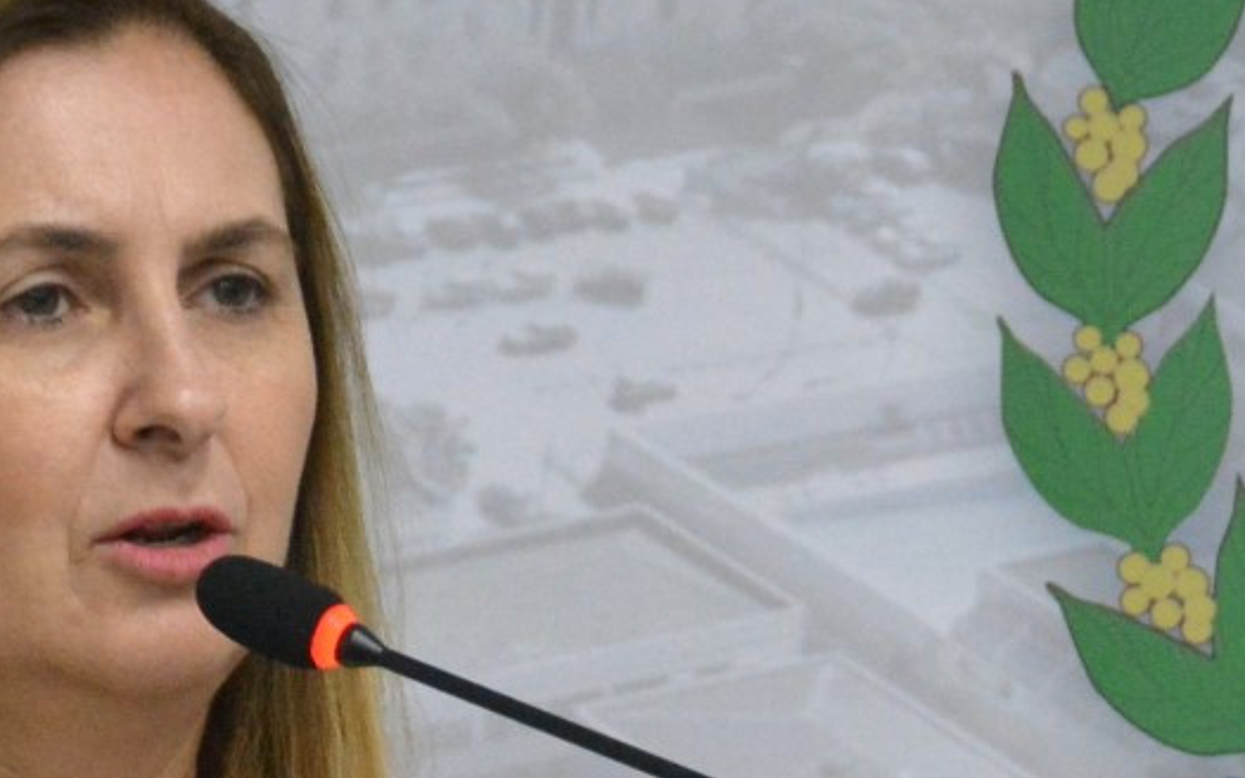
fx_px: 21563
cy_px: 899
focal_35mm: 636
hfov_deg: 3.3
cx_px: 574
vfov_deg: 2.1
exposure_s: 1/125
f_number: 5.6
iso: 2800
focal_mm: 135
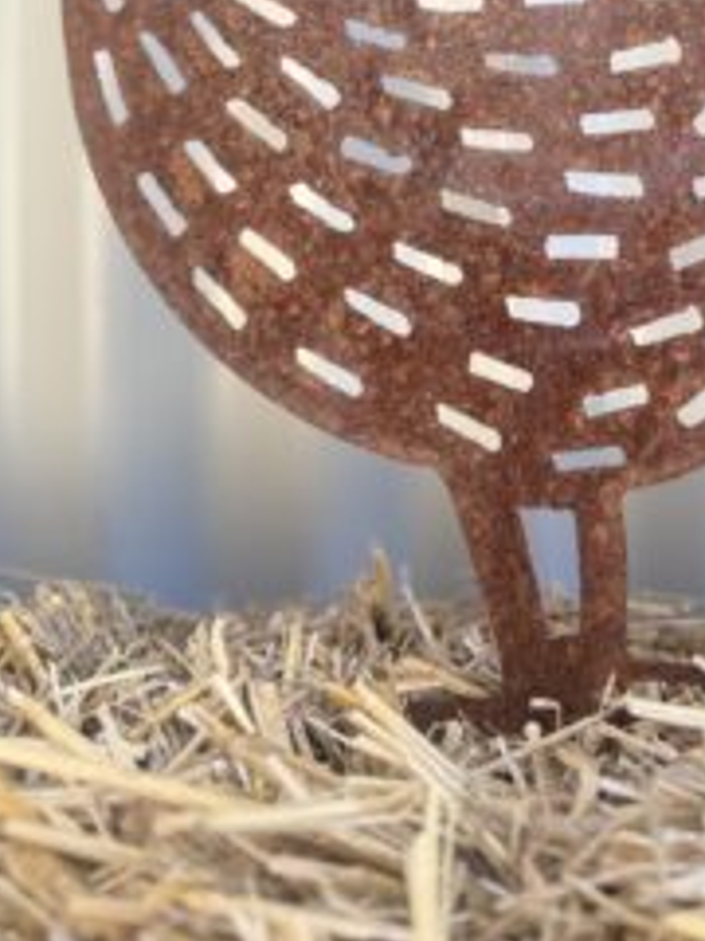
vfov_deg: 44.3
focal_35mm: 40
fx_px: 1086
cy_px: 173
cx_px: 525
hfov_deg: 35.2
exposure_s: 1/436
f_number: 1.78
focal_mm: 6.76
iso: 80
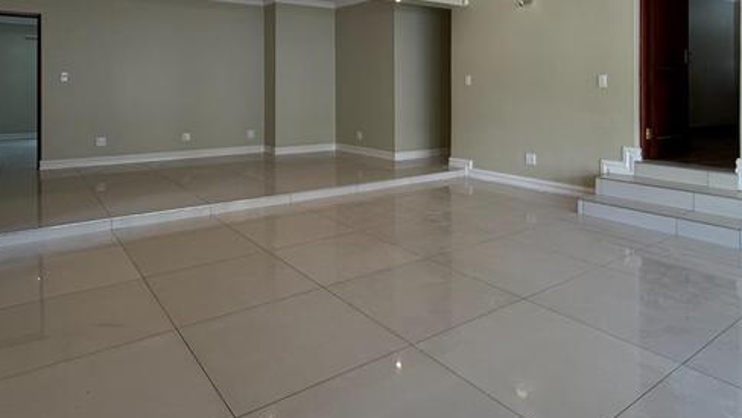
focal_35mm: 25
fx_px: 492
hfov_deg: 74.0
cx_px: 391
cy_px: 91
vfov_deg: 44.1
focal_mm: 2.22
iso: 125
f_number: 2.2
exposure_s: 1/100
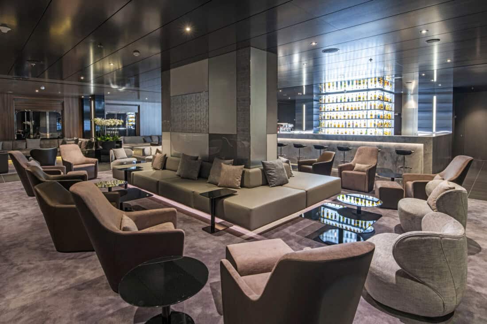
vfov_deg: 64.5
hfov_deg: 86.9
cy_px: 162
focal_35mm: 19
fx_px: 257
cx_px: 244
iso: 200
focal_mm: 19
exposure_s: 1
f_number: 11
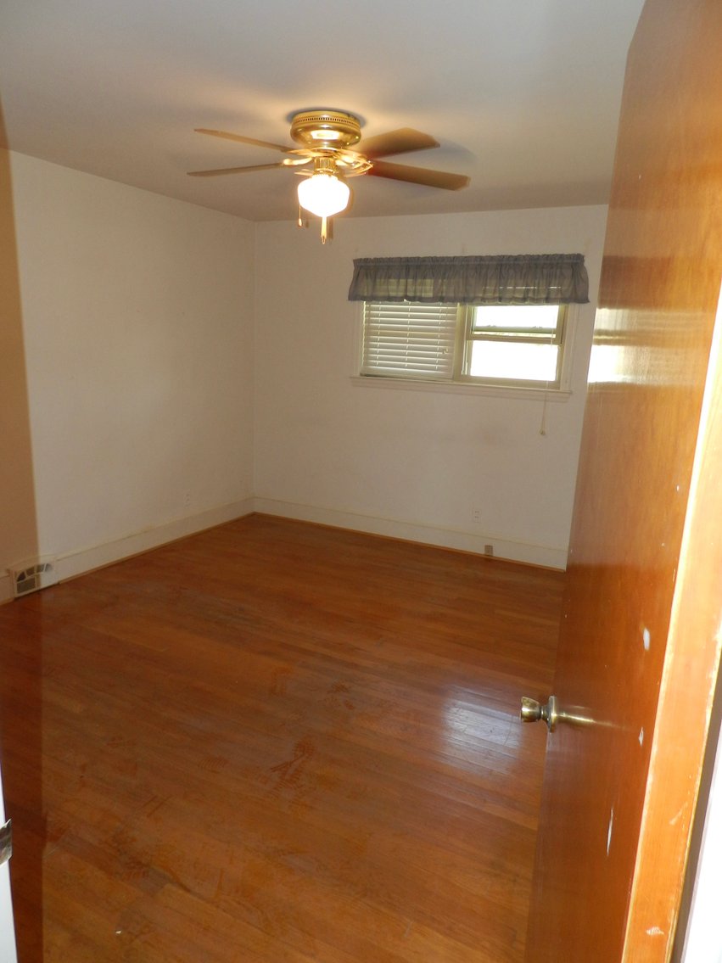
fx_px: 640
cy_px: 482
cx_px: 361
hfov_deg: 58.9
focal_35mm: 23
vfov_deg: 73.9
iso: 200
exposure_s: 1/30
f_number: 3.4
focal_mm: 4
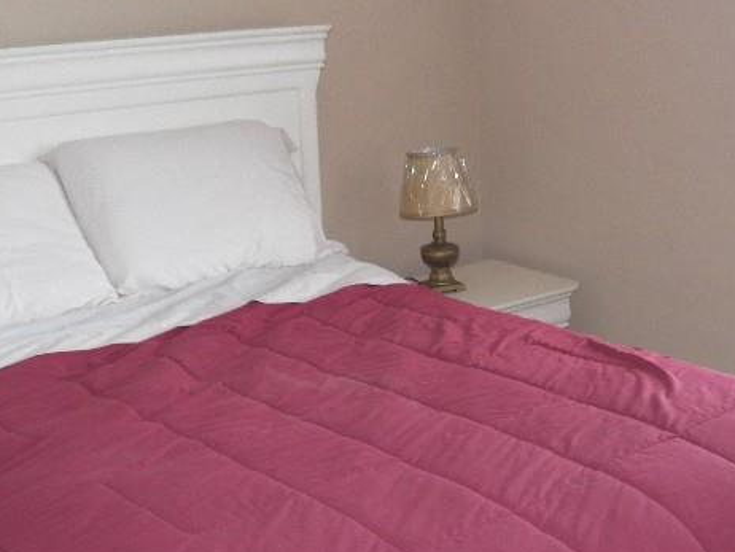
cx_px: 597
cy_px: 344
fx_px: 1317
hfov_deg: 30.4
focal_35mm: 62
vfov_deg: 23.6
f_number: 2.8
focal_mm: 4.9
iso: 125
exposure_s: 1/50
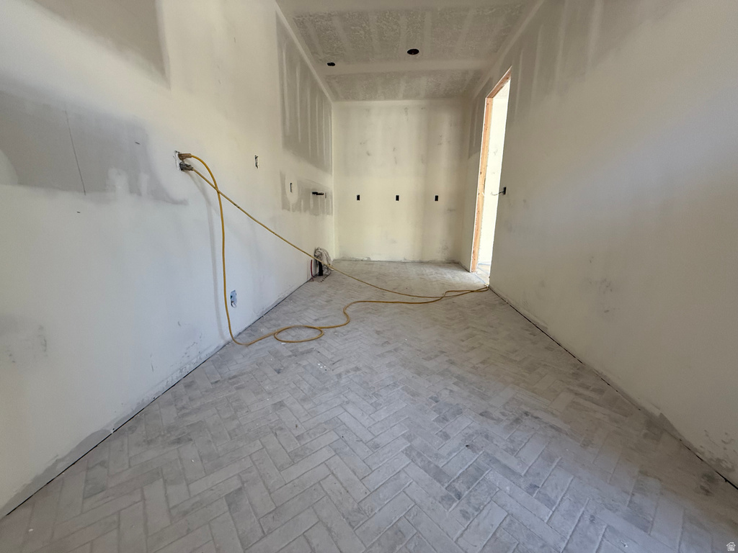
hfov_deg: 102.1
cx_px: 369
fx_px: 298
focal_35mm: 14
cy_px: 276
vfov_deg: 85.7
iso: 250
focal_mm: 2.22
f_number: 2.2
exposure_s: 1/99
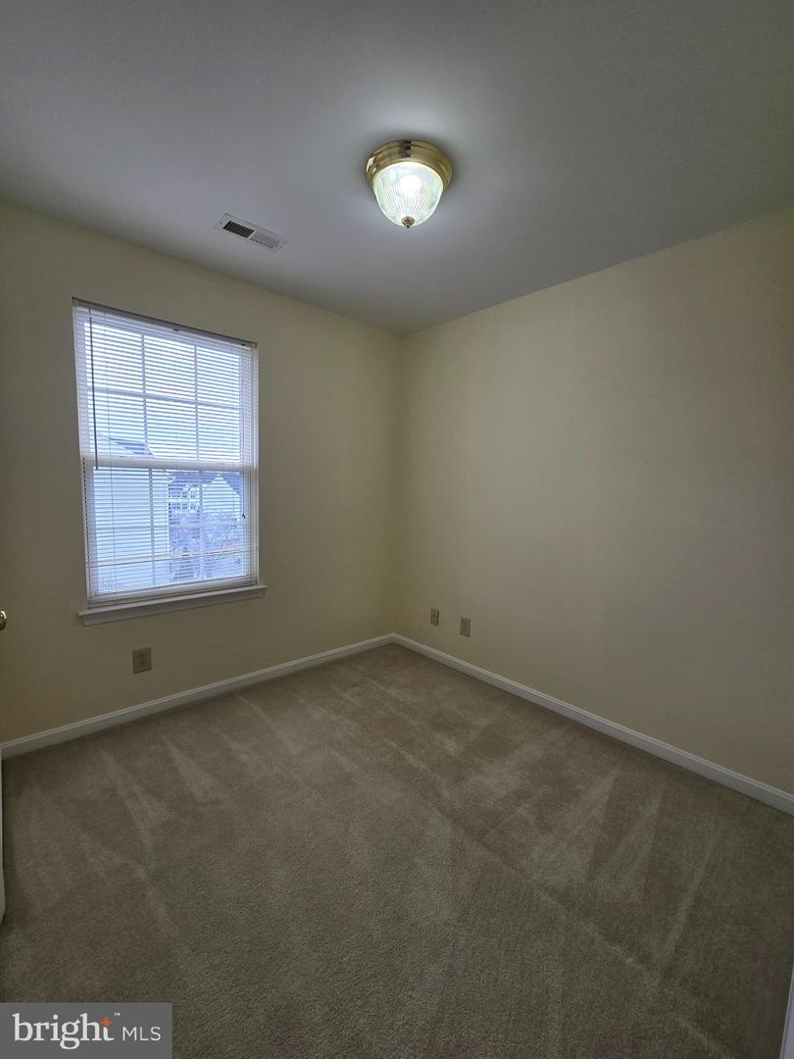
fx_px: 398
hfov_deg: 89.9
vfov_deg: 106.2
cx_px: 397
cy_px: 530
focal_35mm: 13
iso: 50
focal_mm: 2.2
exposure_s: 1/143
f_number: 2.2
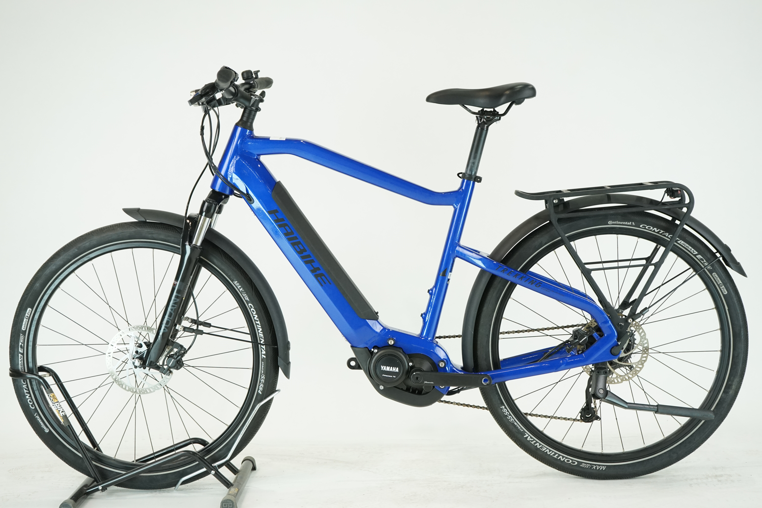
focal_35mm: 58
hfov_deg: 34.5
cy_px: 254
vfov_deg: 23.4
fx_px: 1228
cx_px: 381
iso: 1600
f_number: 5.6
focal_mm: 58
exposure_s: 1/200
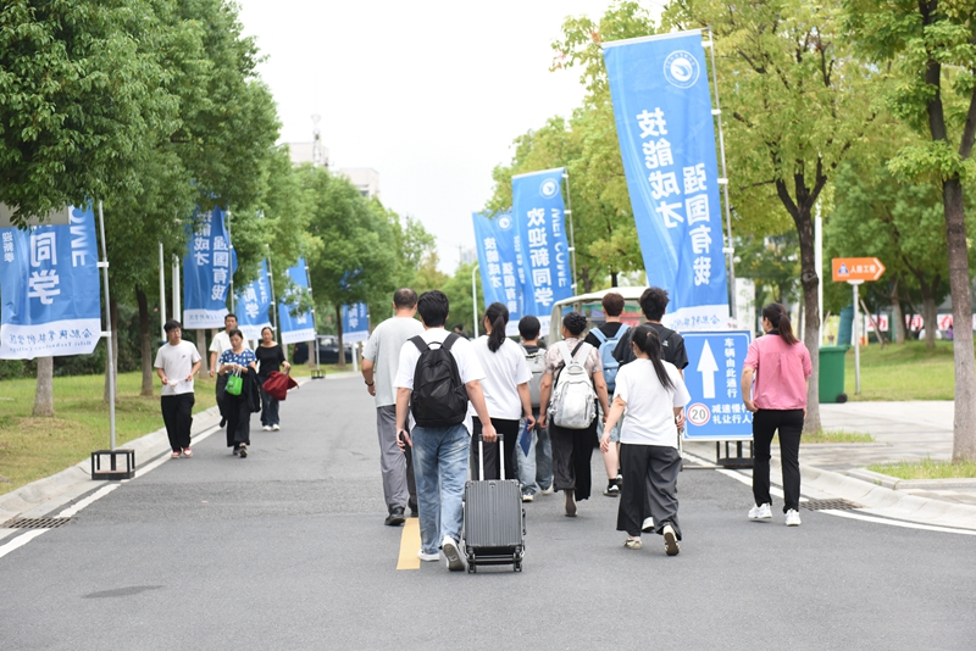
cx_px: 488
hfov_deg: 28.8
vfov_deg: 19.5
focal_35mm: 70
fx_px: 1898
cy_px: 326
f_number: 3.5
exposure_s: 1/2500
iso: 800
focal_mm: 70
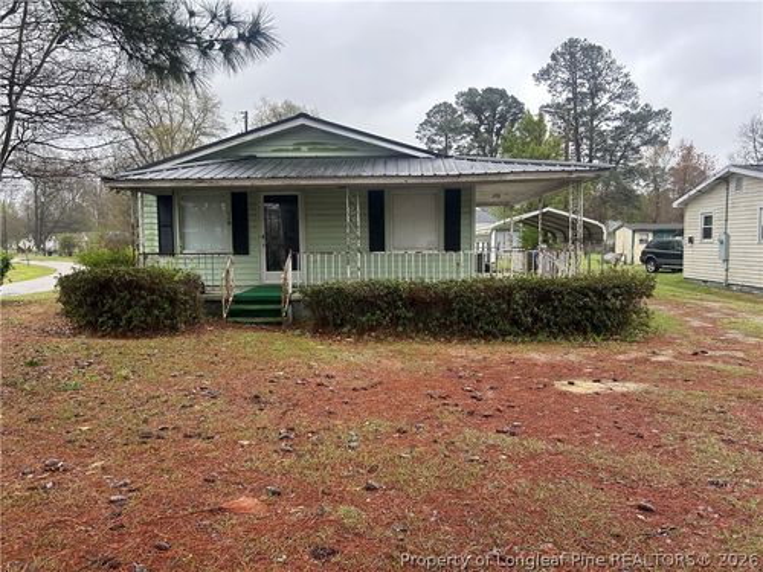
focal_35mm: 26
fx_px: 573
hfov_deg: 67.3
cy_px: 286
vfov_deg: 53.1
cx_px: 382
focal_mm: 5.7
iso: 50
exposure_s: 1/484
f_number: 1.5
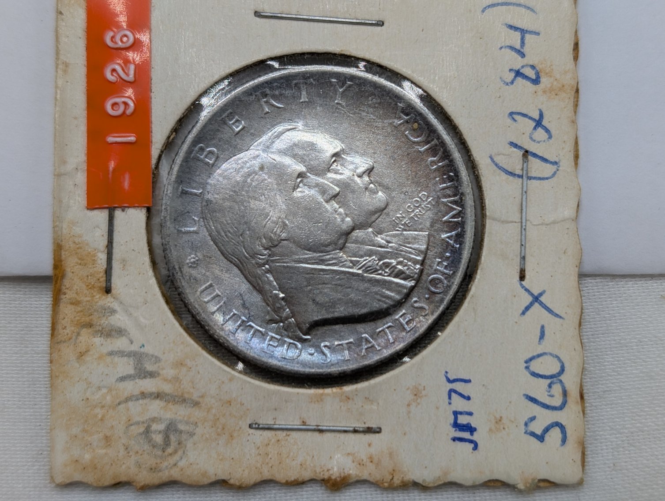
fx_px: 943
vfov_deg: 29.8
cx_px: 332
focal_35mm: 49
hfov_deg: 38.9
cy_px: 250
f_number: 1.68
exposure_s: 1/299
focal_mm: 6.9
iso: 20
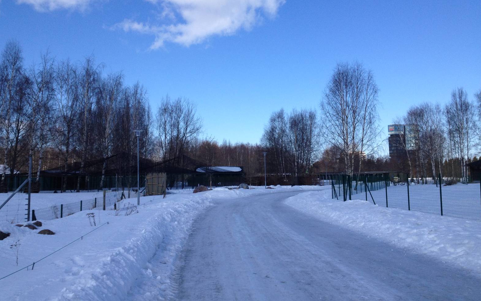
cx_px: 235
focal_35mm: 38
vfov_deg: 33.5
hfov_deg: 51.5
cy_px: 126
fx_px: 498
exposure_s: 1/1972
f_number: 2.4
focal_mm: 4.28
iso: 50
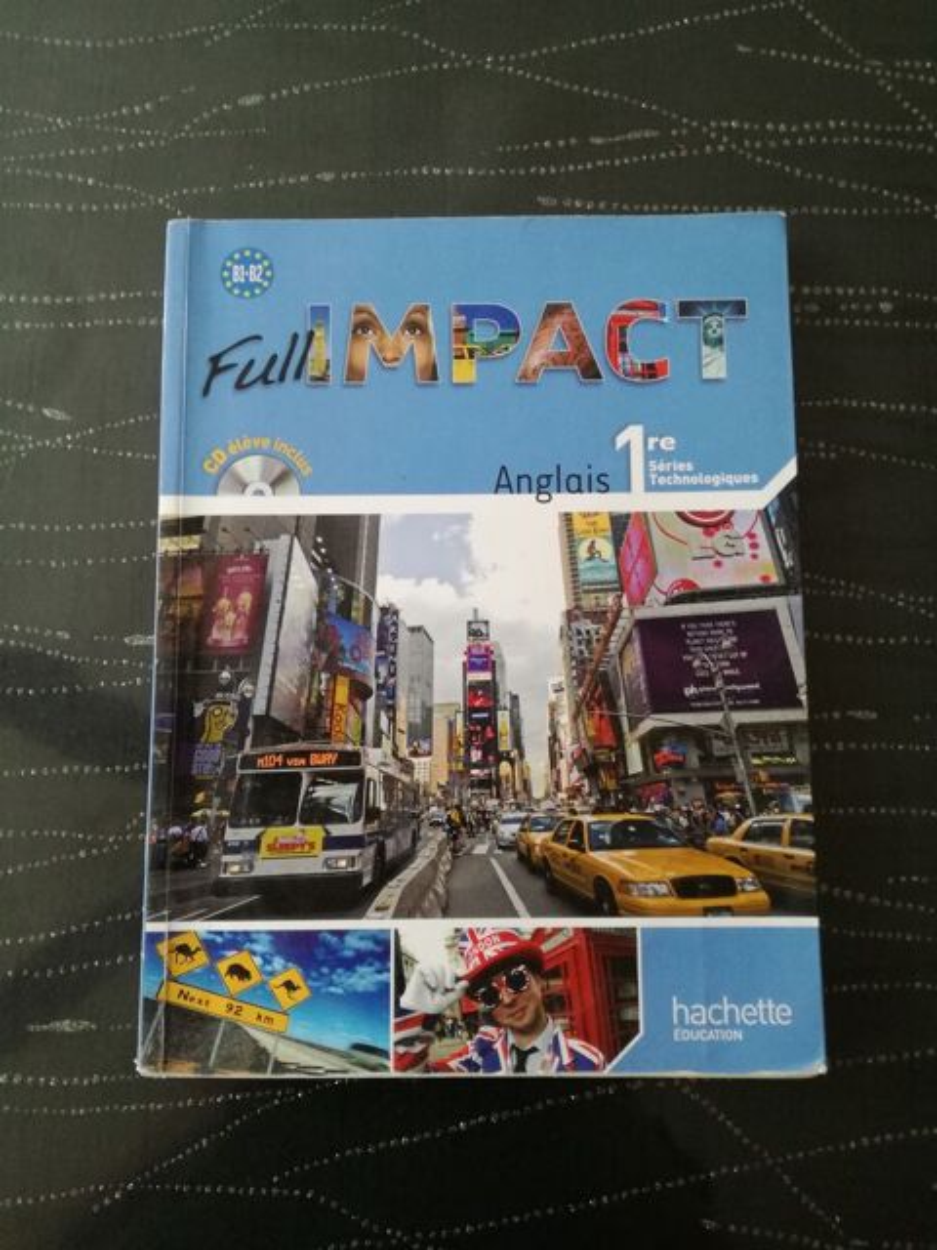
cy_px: 625
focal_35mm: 27
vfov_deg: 65.3
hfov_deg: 51.4
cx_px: 468
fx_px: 974
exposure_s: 1/30
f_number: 2
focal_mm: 3.79
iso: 250
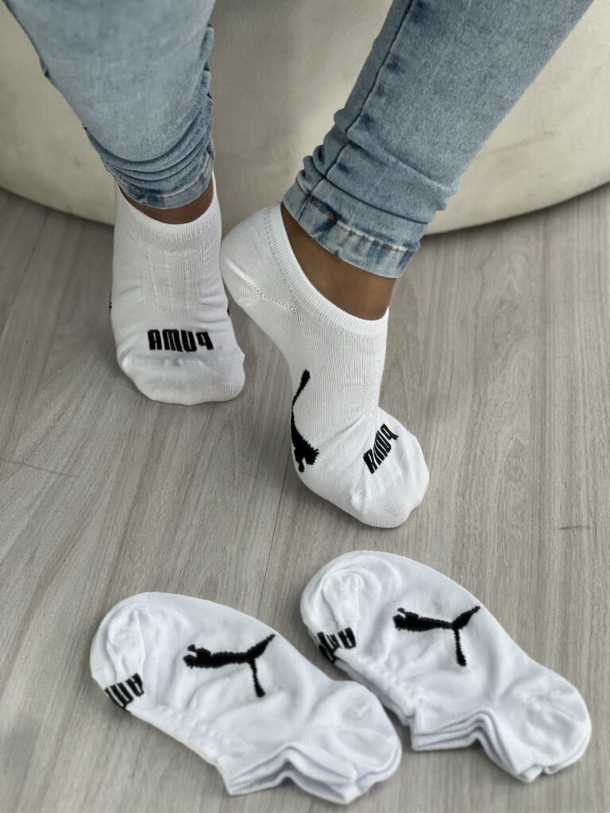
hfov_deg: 19.1
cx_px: 305
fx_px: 1809
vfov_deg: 25.3
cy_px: 406
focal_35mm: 77
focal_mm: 9
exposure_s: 1/121
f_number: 2.8
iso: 64
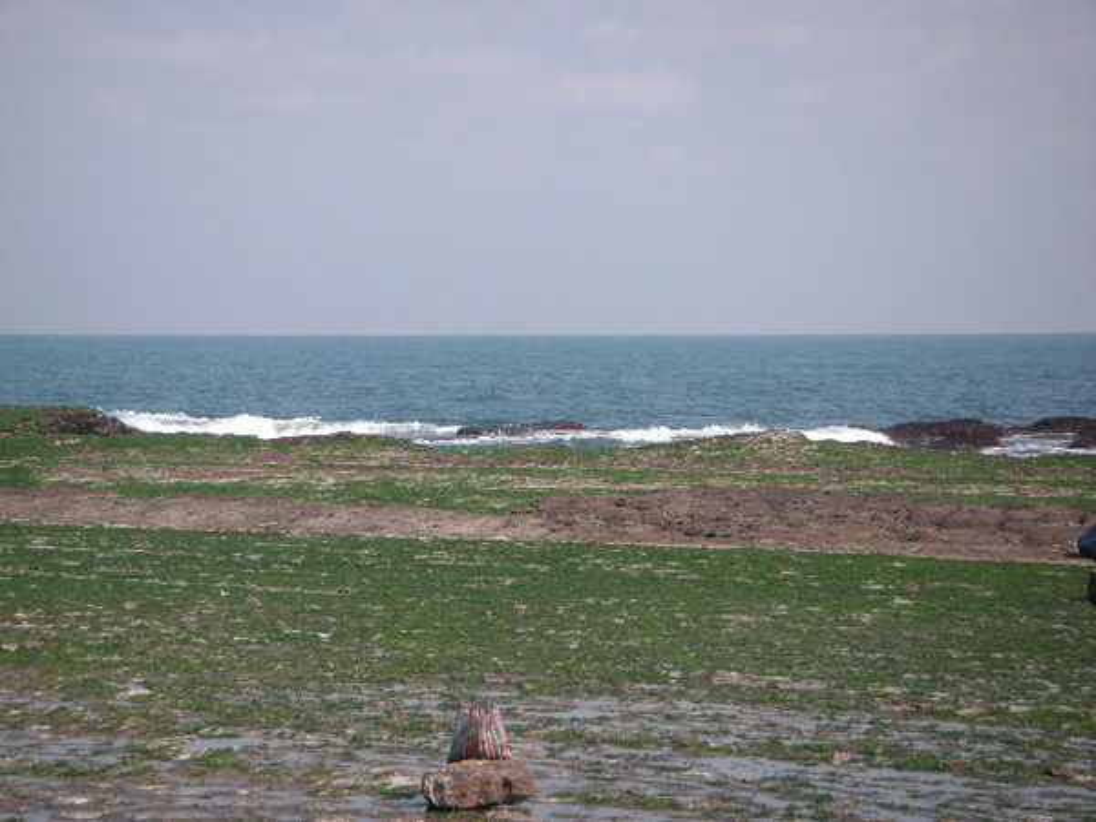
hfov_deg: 17.3
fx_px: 3609
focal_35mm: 114
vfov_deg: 13.0
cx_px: 548
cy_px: 411
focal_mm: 18.9
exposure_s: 1/350
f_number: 4
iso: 50
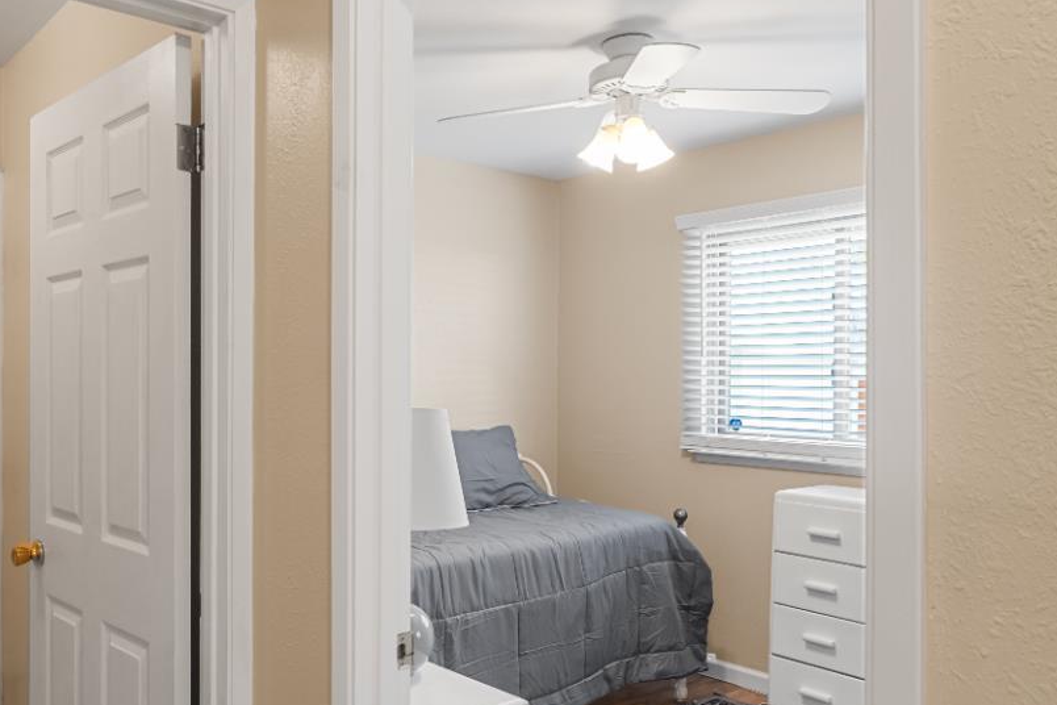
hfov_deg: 64.4
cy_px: 414
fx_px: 822
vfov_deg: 46.2
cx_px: 390
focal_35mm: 28
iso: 160
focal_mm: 10
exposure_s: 1/4
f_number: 5.6
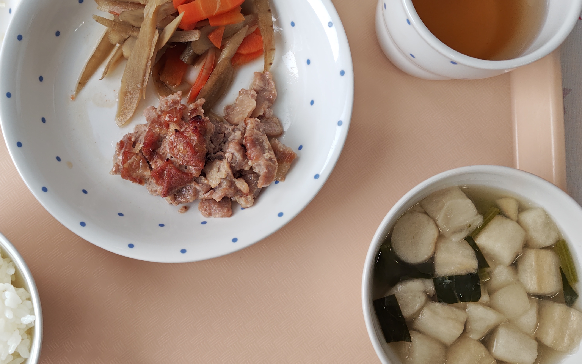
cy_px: 175
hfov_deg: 51.7
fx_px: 587
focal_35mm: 37
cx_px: 191
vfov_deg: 34.4
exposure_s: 1/100
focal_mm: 5.56
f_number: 1.9
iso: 58
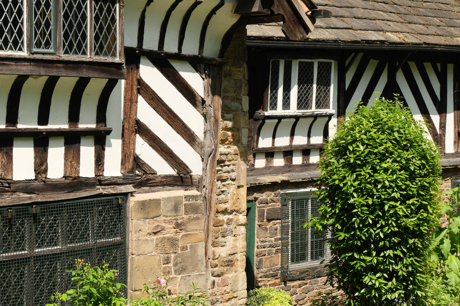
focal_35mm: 75
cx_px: 230
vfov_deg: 18.2
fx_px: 958
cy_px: 153
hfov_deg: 27.0
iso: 250
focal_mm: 50
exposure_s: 1/320
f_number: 8
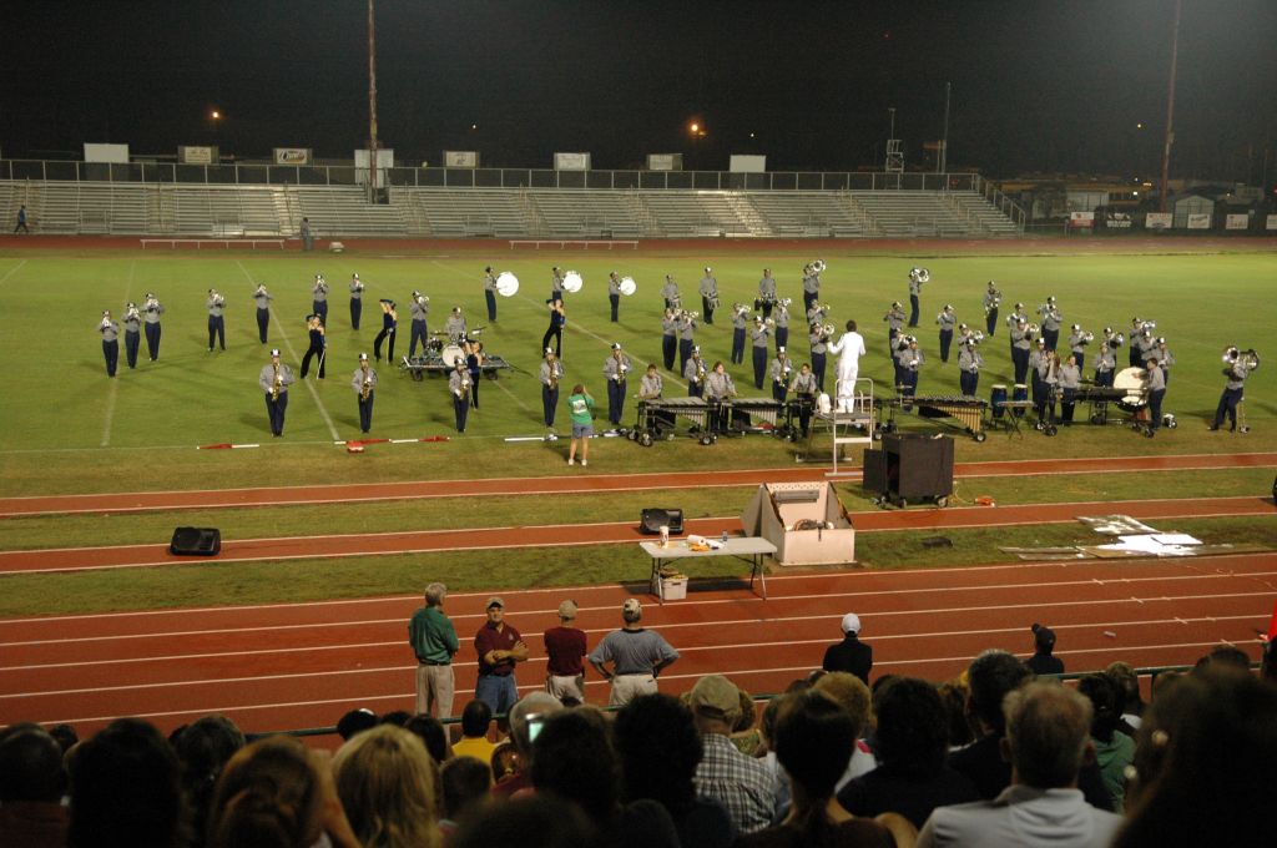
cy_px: 424
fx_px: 1700
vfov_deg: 28.0
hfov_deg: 41.2
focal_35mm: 48
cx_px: 638
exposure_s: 1/60
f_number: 2.8
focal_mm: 32
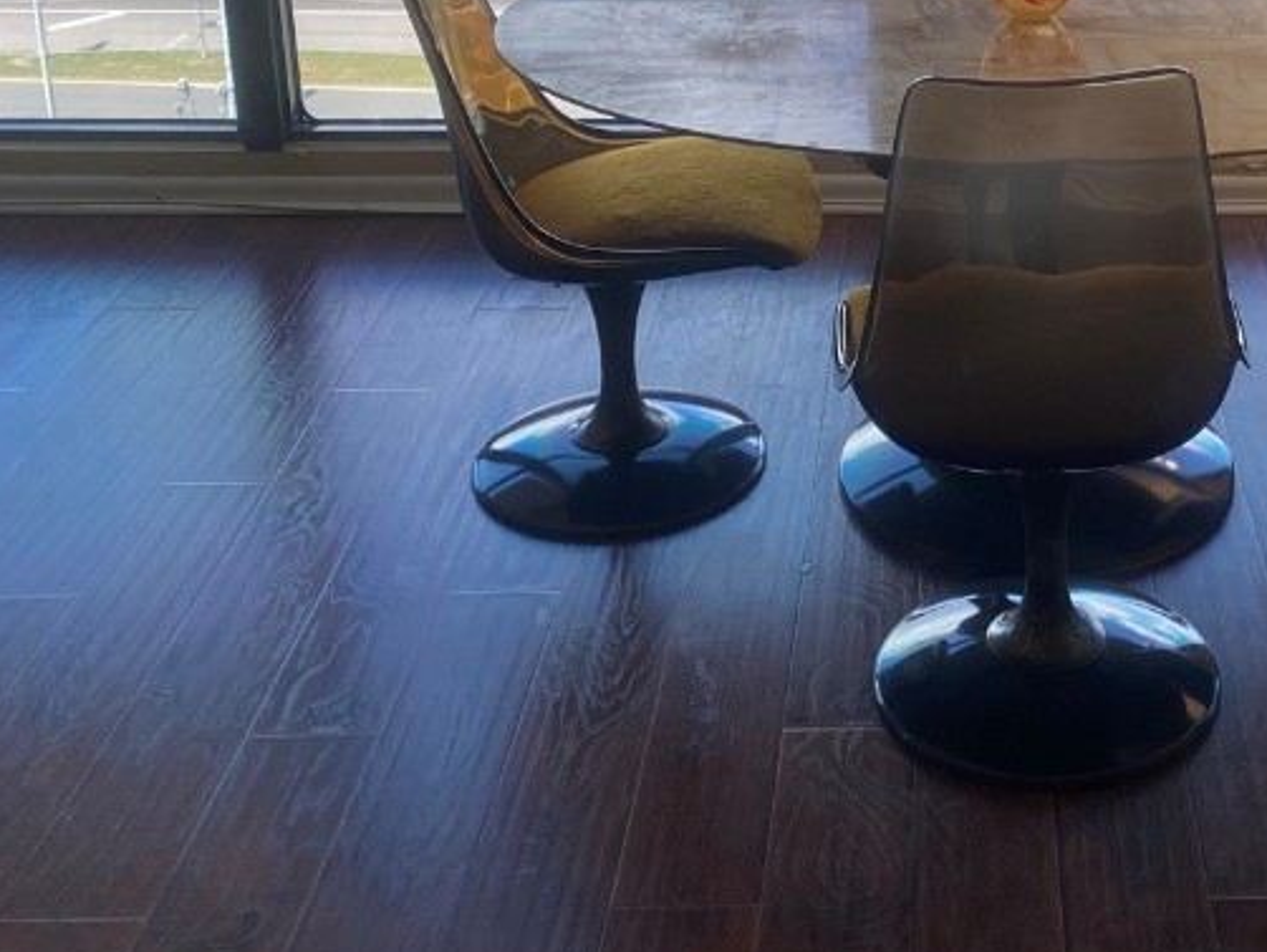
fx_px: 1941
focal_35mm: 53
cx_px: 1025
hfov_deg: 34.9
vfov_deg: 26.4
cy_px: 58
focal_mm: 4.25
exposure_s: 1/120
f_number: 1.8
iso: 64
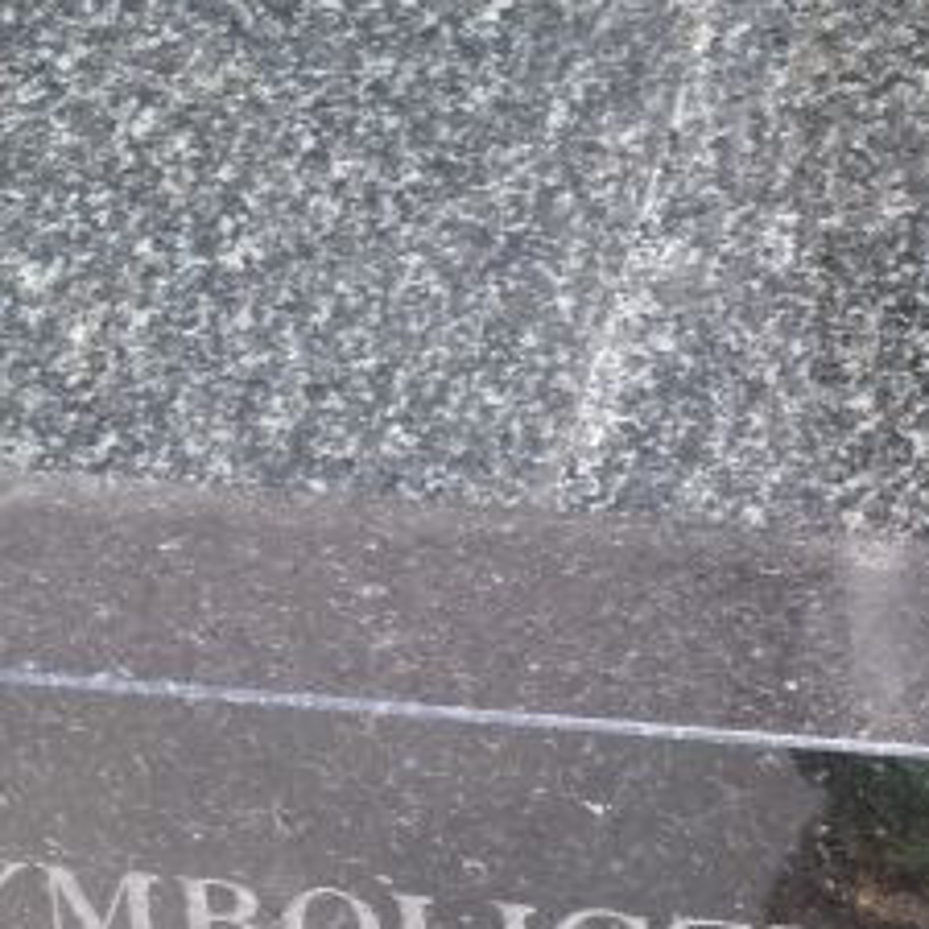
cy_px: 974
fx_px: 8471
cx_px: 723
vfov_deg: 6.3
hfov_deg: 6.3
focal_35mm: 279
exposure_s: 1/50
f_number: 4.4
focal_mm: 18.2
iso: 125
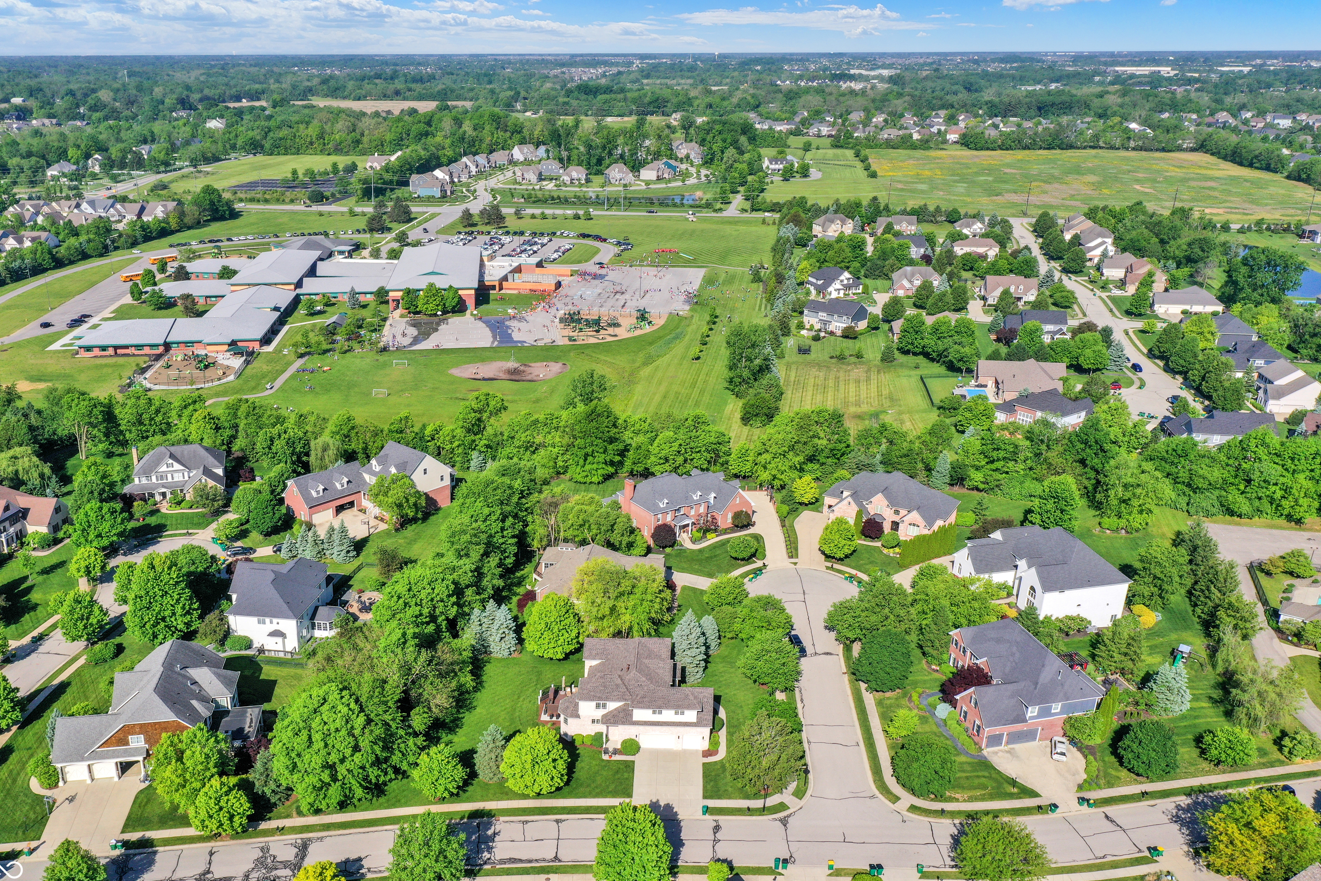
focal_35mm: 29
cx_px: 648
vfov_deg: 45.0
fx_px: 1064
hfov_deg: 63.7
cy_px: 445
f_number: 6.3
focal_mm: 10.26
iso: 100
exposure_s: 1/500
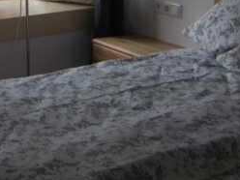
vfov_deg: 15.9
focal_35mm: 90
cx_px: 65
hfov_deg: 21.6
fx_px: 624
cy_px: -22
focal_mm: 6.3
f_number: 3.4
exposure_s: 1/80
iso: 64
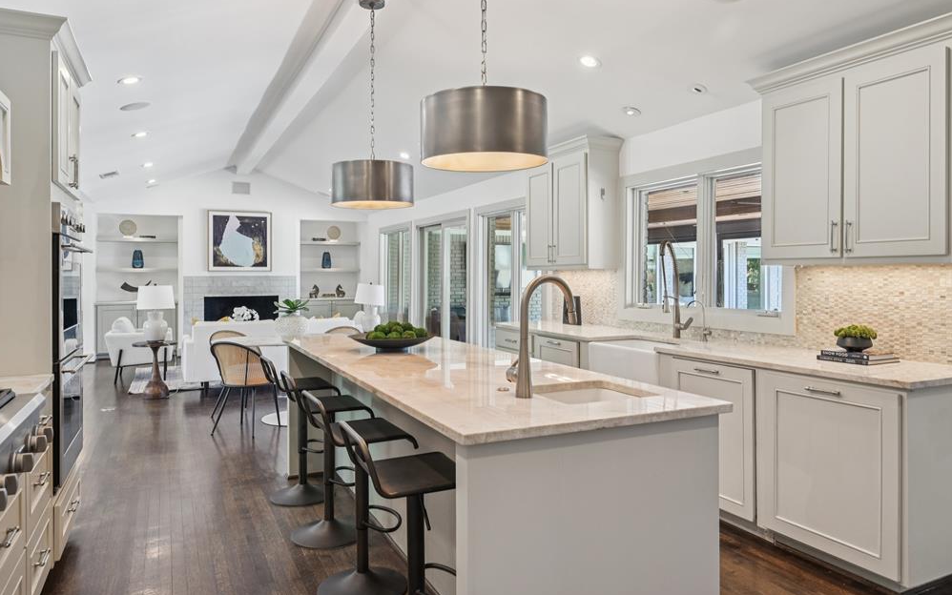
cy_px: 276
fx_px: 610
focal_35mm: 24
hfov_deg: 75.9
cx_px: 481
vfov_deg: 51.9
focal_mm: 22.5
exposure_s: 1/10
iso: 400
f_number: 8
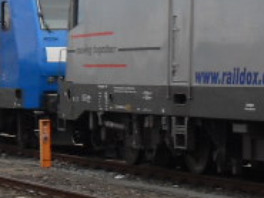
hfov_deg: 10.4
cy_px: -4
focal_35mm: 188
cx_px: 308
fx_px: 1435
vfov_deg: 7.9
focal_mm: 6.3
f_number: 7
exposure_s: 1/125
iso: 80
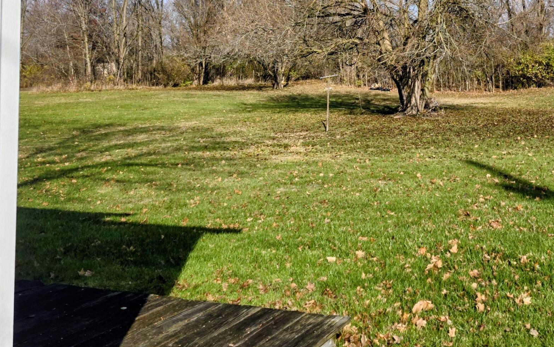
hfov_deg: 41.9
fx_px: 710
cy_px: 34
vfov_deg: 26.5
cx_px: 385
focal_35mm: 47
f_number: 1.7
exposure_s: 1/6574
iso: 80
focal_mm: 6.3
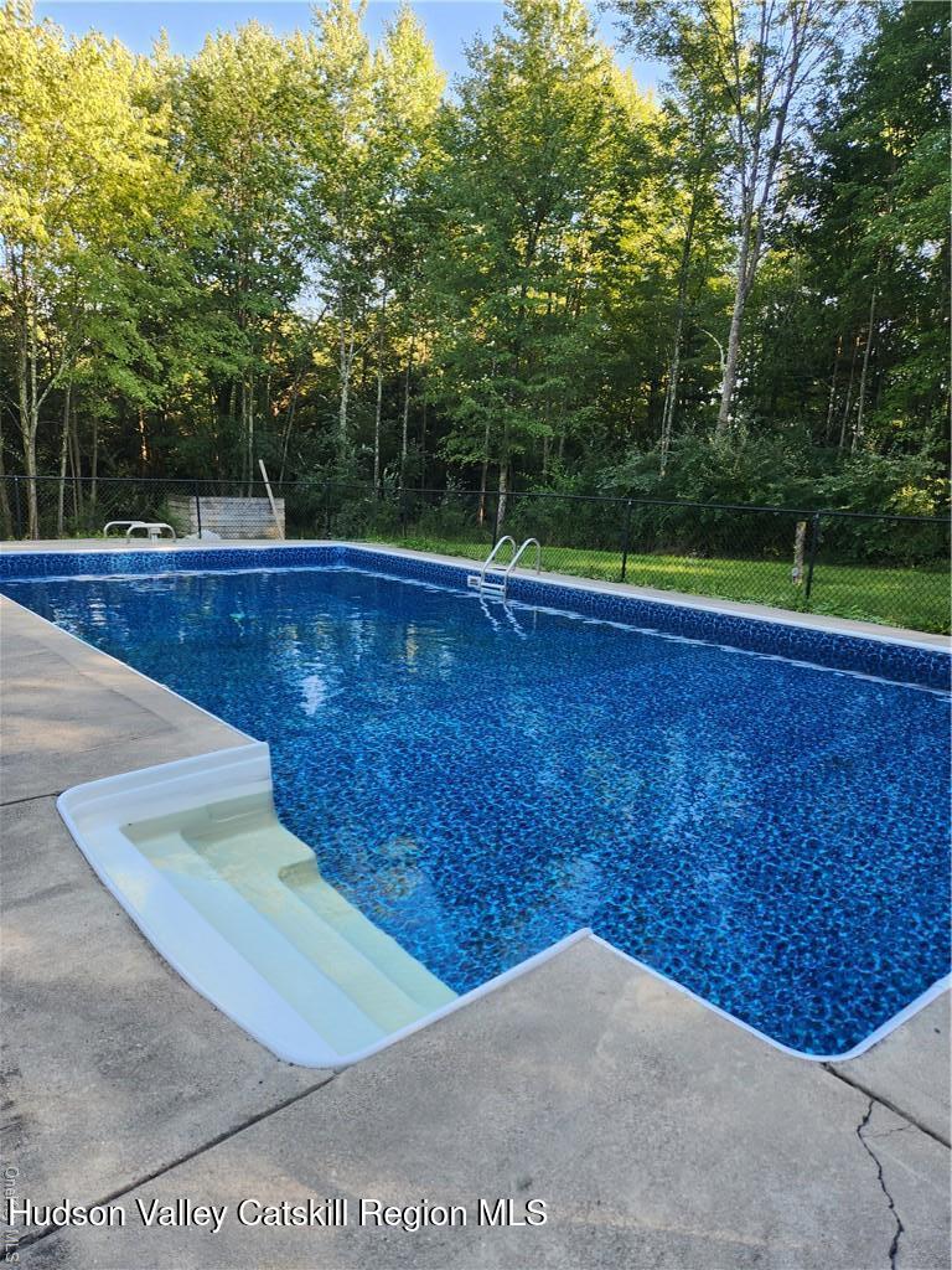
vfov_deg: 73.9
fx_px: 843
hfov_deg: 58.9
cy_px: 635
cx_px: 476
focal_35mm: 23
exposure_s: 1/180
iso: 40
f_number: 1.8
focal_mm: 5.4
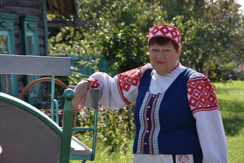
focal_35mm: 142
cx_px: 122
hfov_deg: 14.4
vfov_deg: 9.6
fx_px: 966
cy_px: 82
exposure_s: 1/500
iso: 320
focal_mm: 95
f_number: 8
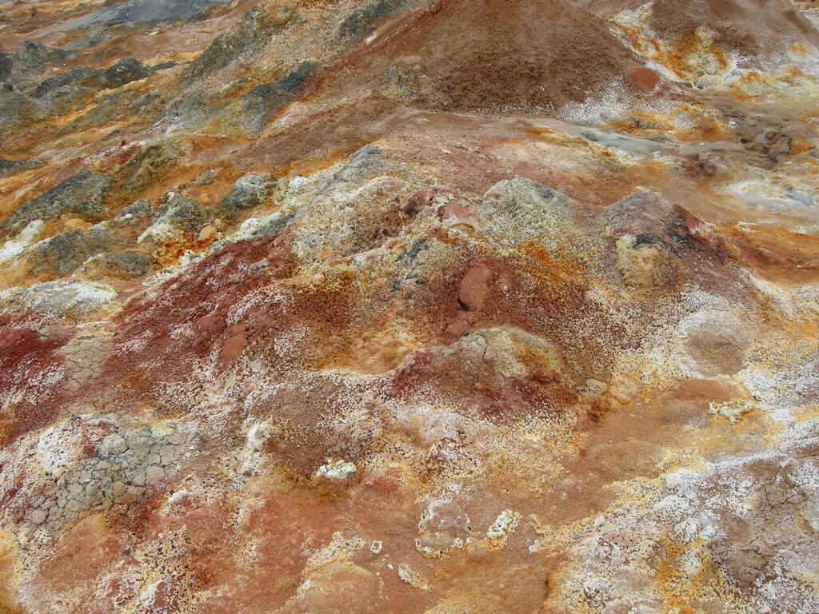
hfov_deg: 52.6
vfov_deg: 40.7
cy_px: 307
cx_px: 410
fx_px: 828
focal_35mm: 35
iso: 100
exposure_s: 1/237
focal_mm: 7.5
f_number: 5.4
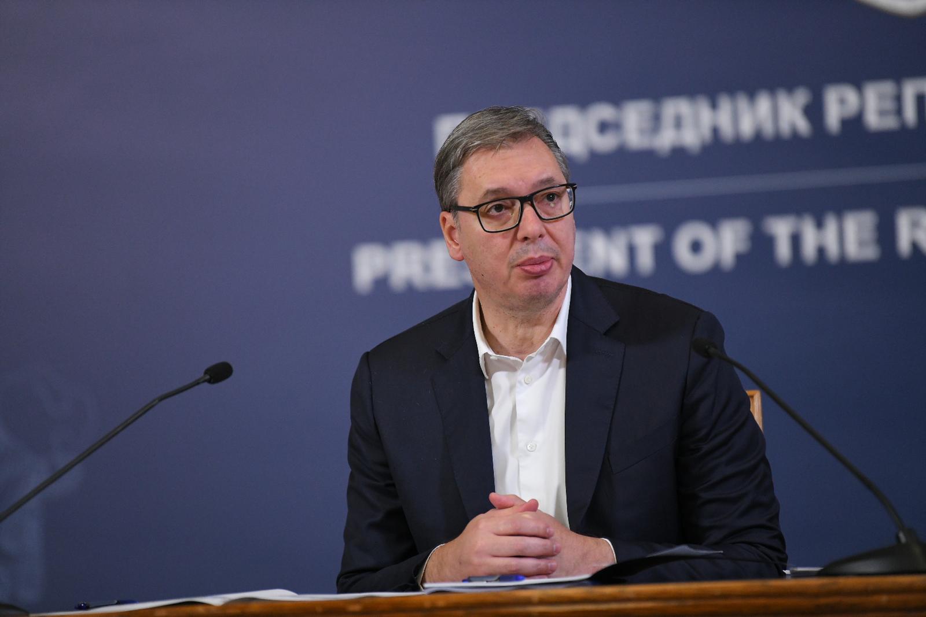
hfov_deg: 10.3
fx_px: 5145
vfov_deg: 6.9
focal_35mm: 200
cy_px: 308
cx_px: 463
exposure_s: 1/200
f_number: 3.2
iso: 3200
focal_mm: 200
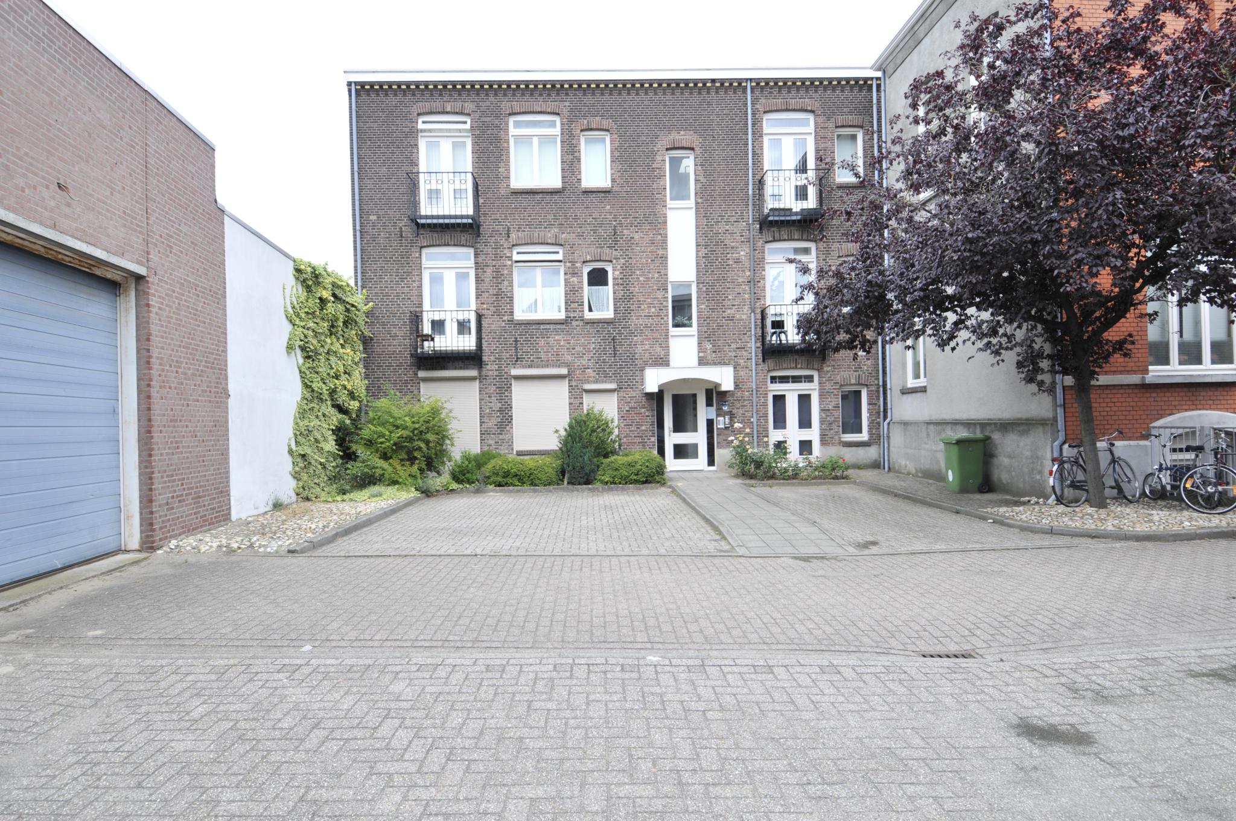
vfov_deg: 67.2
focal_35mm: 18
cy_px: 410
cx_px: 618
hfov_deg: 90.1
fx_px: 617
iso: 200
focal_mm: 12
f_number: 9
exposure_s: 1/125
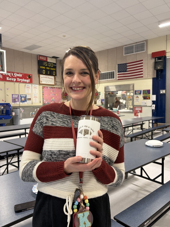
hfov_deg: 51.3
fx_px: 177
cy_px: 110
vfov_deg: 65.3
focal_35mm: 27
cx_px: 83
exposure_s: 1/60
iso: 80
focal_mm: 5.96
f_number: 1.6
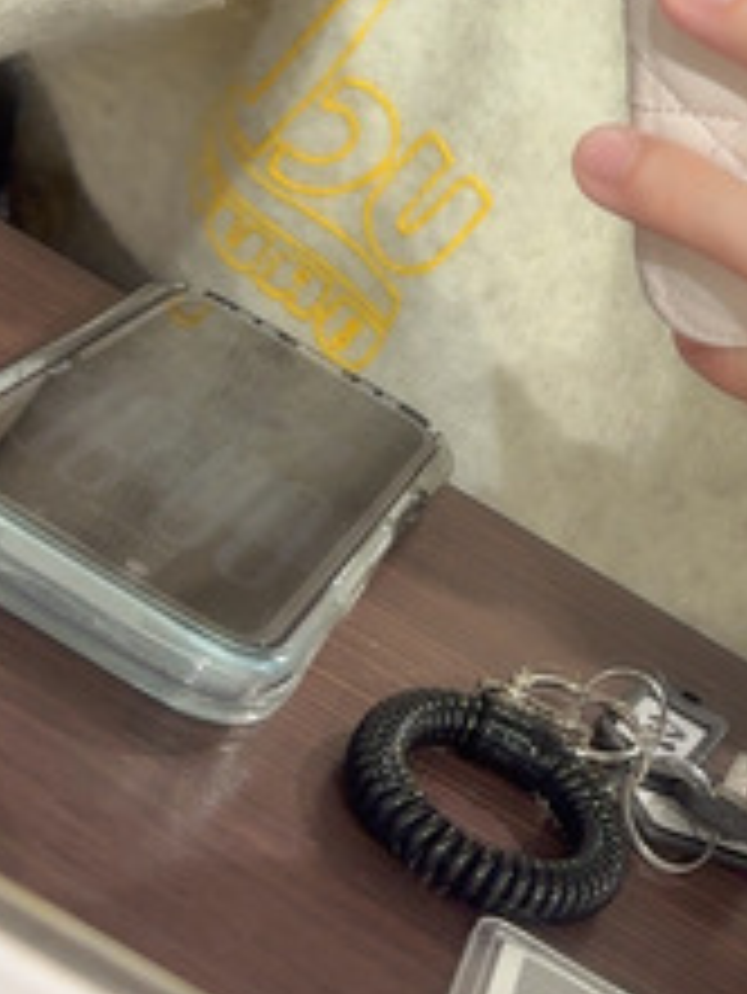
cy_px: 31
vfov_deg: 23.5
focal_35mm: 80
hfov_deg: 17.9
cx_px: 792
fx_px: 2300
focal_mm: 5.96
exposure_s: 1/100
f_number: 1.6
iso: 100
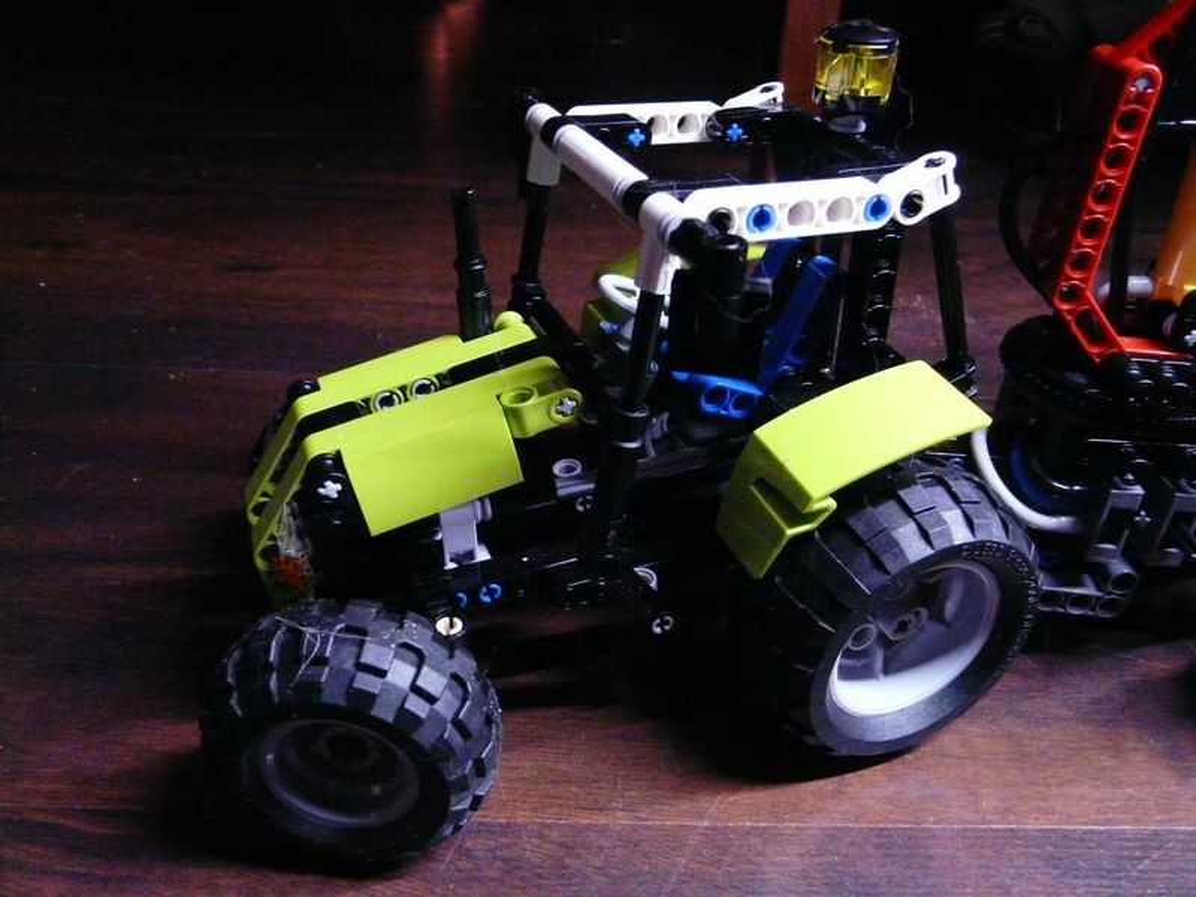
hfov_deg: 63.4
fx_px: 967
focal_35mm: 28
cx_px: 598
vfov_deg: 49.7
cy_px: 448
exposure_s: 1/25
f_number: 2.8
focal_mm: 4.6
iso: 800
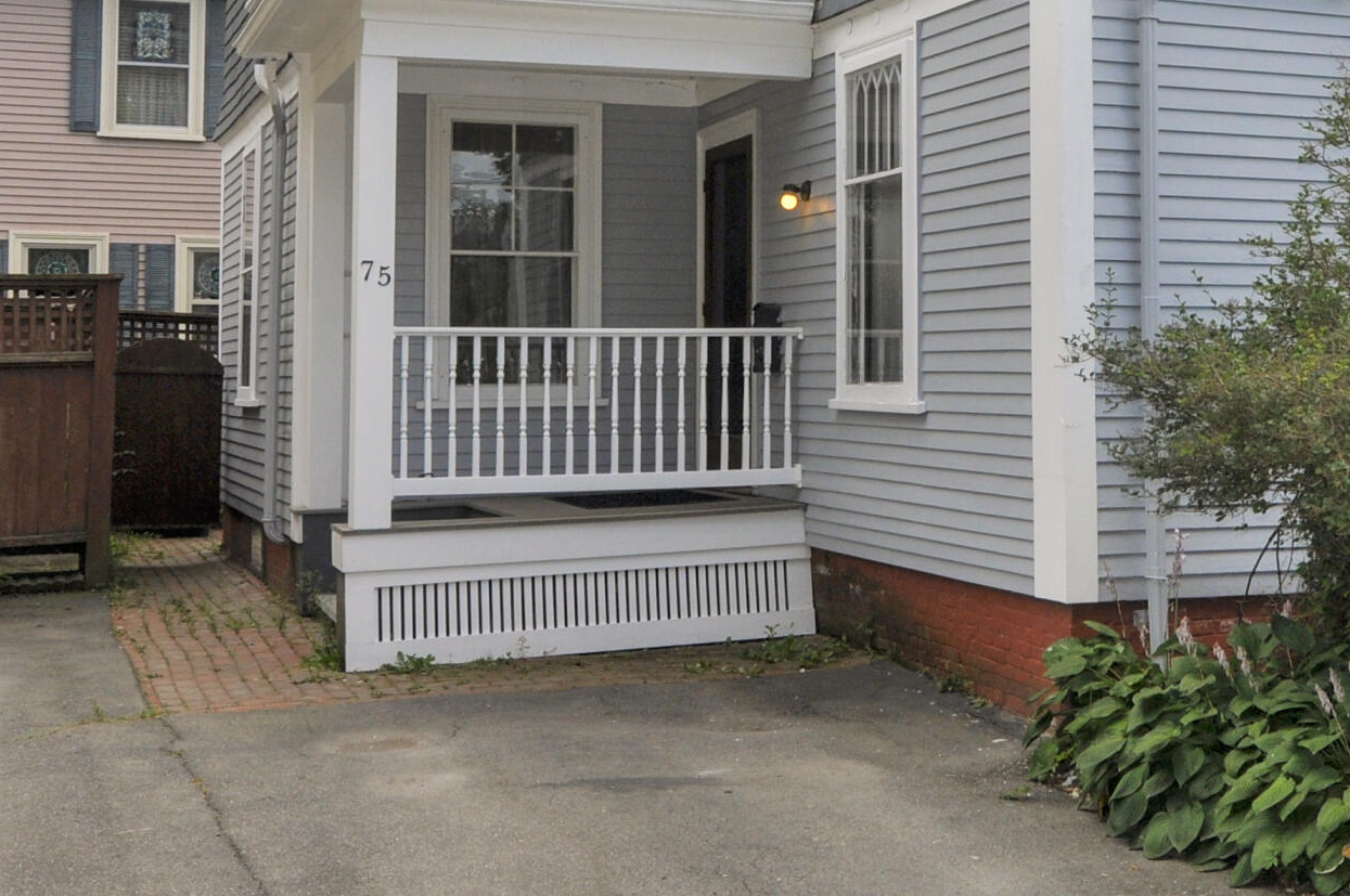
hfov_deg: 34.9
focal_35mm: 54
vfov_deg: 23.1
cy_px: -148
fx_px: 2030
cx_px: 1188
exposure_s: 1/200
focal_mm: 15
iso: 200
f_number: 10
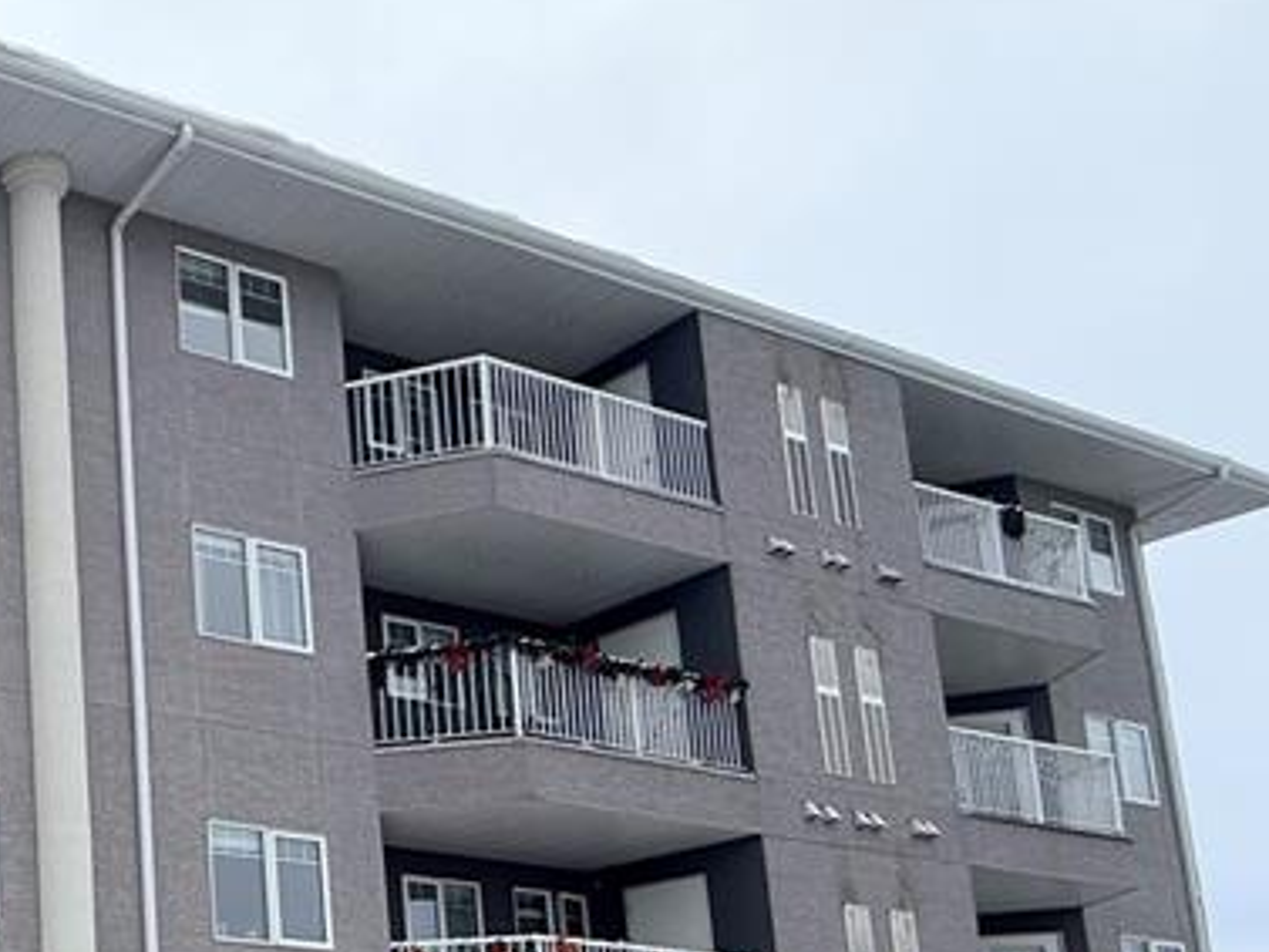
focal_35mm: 38
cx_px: -424
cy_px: 999
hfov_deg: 33.6
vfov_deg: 33.7
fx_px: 1393
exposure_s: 1/1017
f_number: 2.2
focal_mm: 2.22
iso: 50
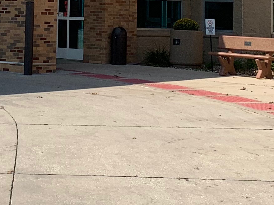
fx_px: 942
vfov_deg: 12.1
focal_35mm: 119
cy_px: -61
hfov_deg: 16.4
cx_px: 36
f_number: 1.8
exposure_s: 1/2681
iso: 25
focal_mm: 4.25
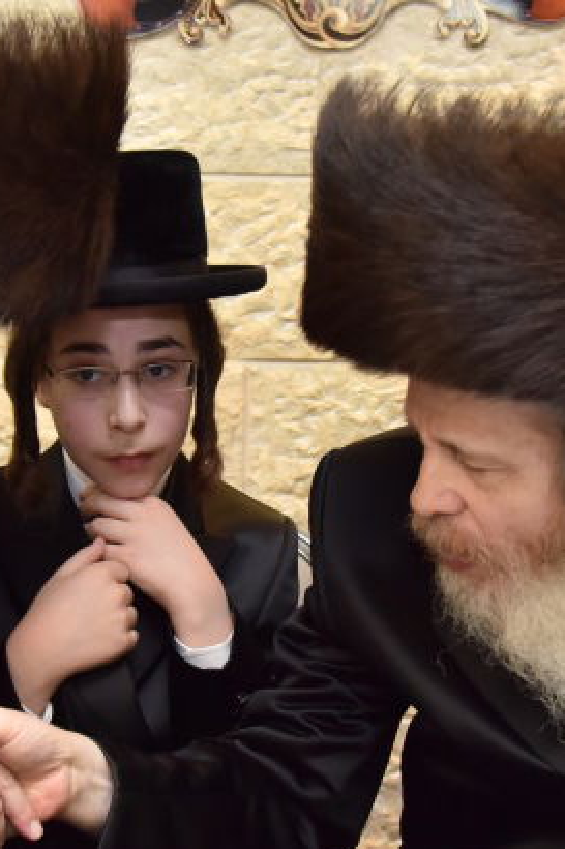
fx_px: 1414
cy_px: 492
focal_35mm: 60
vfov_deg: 33.3
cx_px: 176
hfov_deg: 22.5
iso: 1600
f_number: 4
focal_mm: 24
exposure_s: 1/125
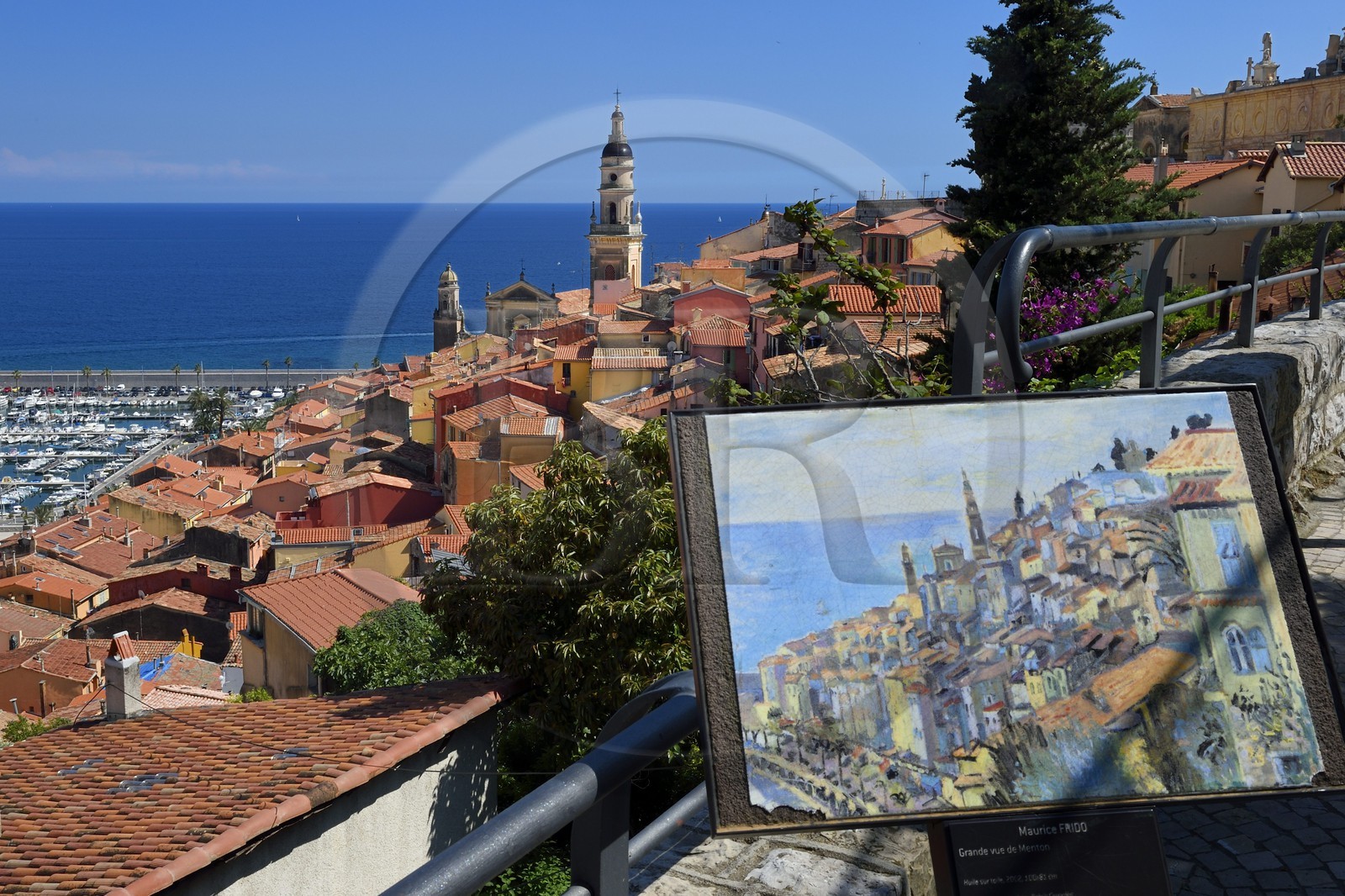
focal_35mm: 32
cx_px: 672
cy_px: 448
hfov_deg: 58.7
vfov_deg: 41.1
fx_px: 1195
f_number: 22
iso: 200
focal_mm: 32
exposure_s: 1/100
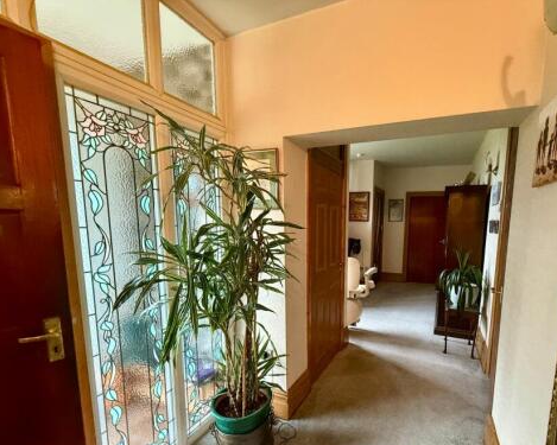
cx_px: 325
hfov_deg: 88.9
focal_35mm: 17
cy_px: 258
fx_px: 280
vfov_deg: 76.4
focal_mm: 2.22
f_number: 2.2
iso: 640
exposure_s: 1/60
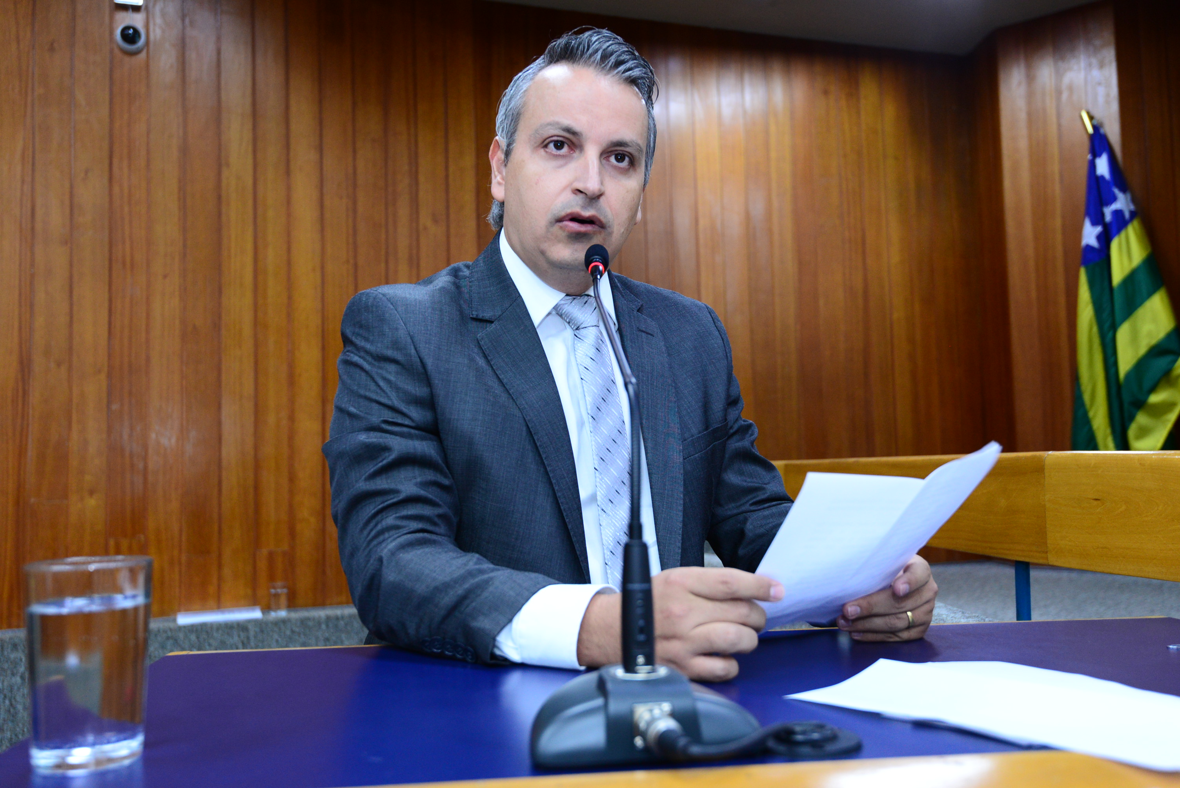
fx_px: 1148
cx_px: 590
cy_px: 394
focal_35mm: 35
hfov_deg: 54.4
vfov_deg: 37.9
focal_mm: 35
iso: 2000
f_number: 4.5
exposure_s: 1/60
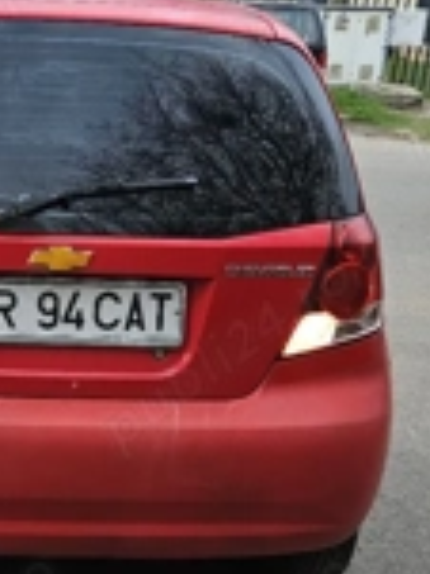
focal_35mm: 61
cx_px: 8
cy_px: 399
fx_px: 1012
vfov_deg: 31.4
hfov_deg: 23.1
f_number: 1.8
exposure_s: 1/370
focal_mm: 5.4
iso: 50
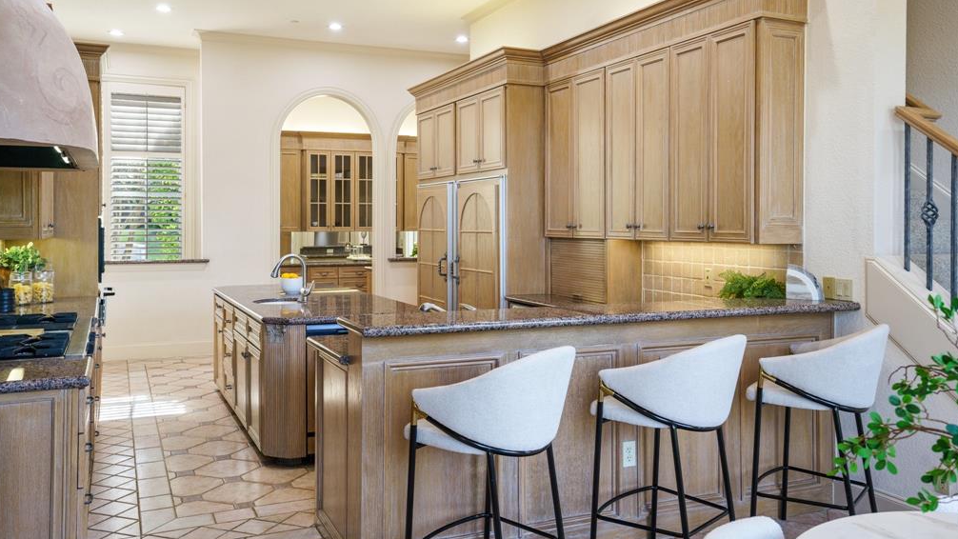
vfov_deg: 36.6
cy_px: 232
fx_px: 813
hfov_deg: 61.0
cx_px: 476
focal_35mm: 32
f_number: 6.3
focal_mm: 30
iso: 800
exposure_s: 1/15
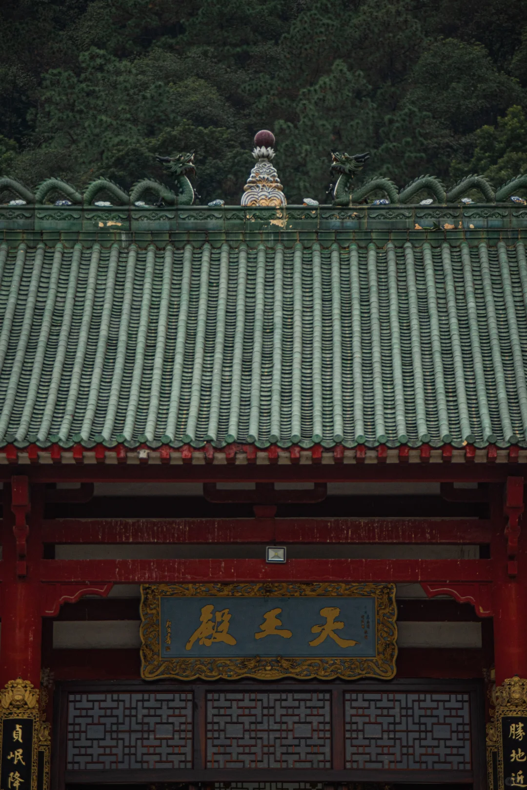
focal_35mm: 180
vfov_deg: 11.4
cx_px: 264
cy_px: 395
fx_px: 3949
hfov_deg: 7.6
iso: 400
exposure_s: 1/500
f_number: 2.8
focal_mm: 180
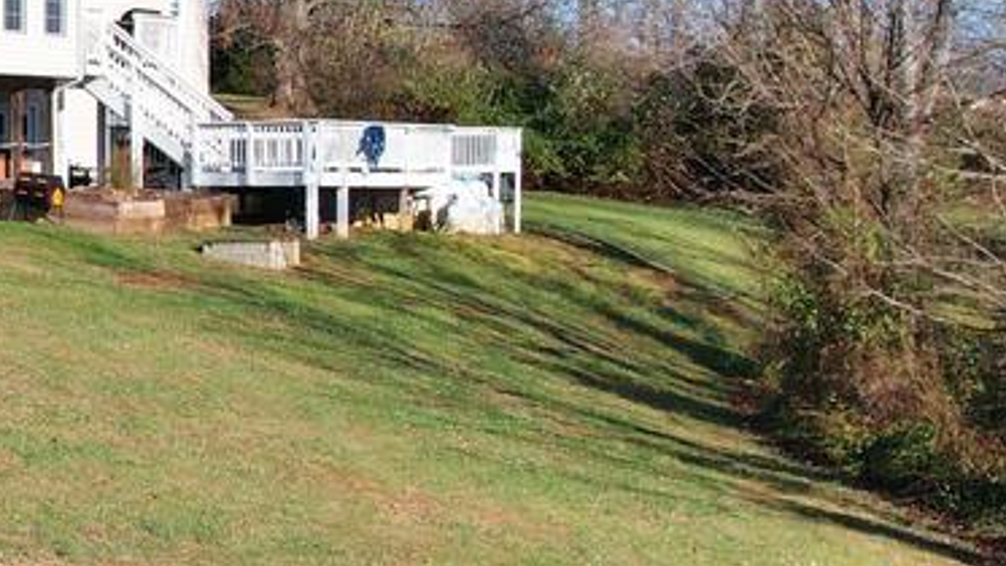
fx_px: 2375
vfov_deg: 13.6
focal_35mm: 89
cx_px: -534
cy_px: 221
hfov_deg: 20.3
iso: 100
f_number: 2.8
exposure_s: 1/1500
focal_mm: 8.38
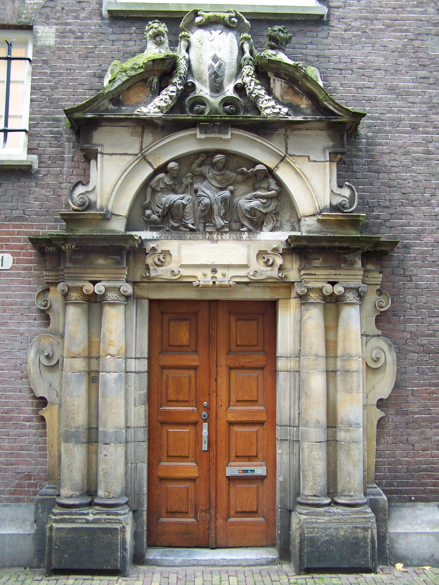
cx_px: 220
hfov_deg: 37.8
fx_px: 642
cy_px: 292
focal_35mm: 38
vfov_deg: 48.9
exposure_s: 1/15
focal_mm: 6.3
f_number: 2.8
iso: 160
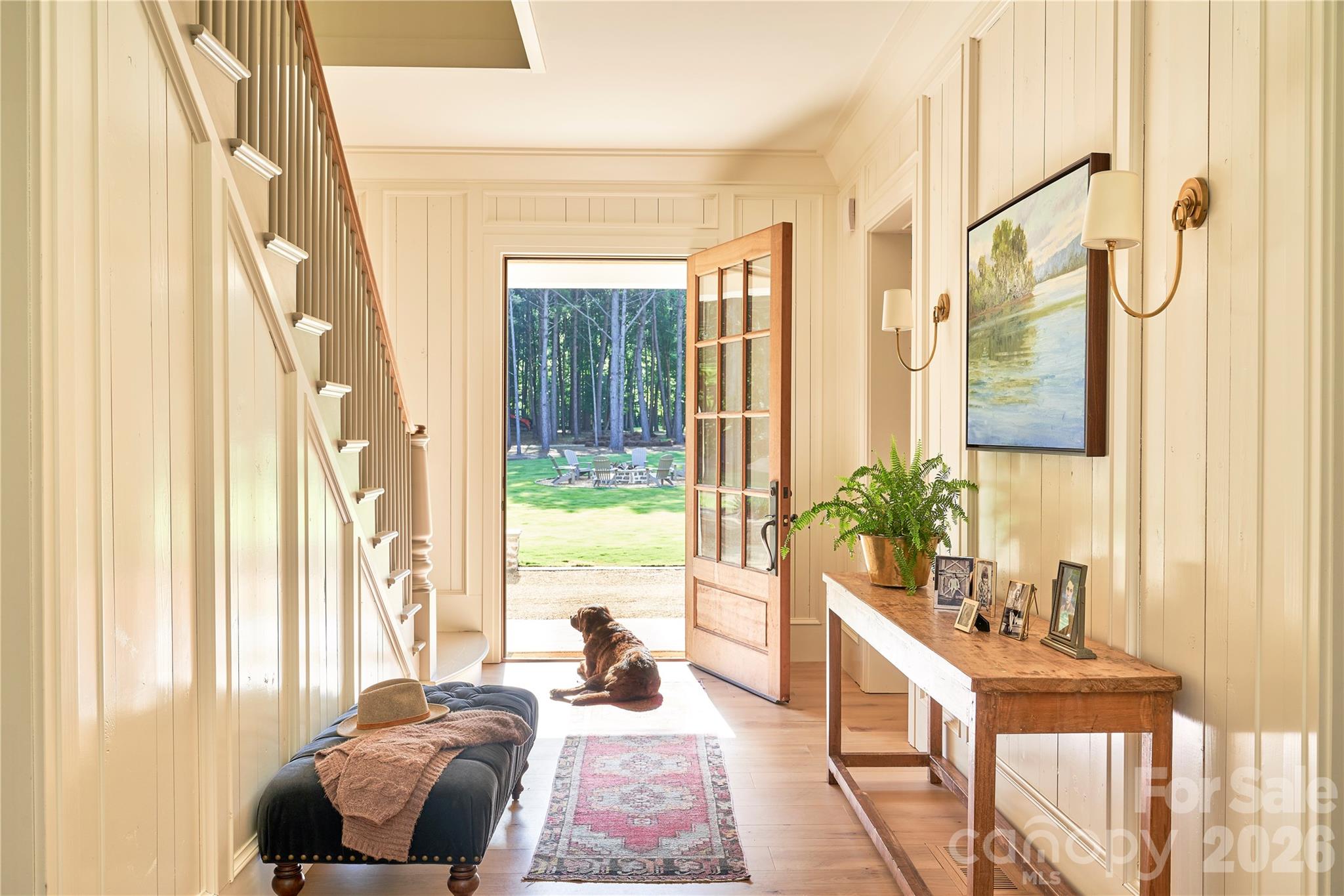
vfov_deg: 45.0
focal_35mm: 29
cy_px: 448
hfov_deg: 63.7
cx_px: 672
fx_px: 1083
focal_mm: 29
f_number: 8
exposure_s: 1/125
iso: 200
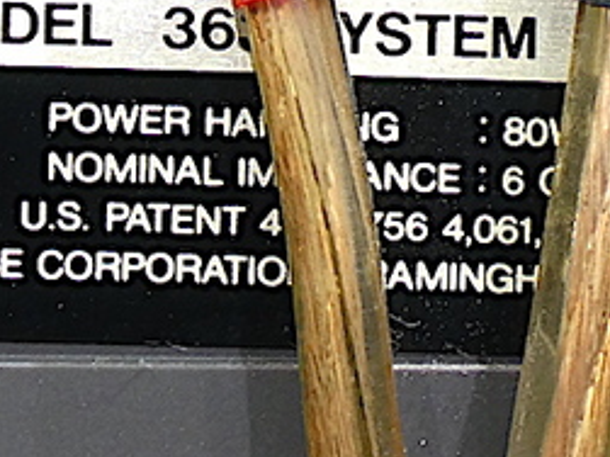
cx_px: 406
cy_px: -297
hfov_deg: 1.5
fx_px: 23355
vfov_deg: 1.1
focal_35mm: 1326
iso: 200
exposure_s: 1/2.5
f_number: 6
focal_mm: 62.1
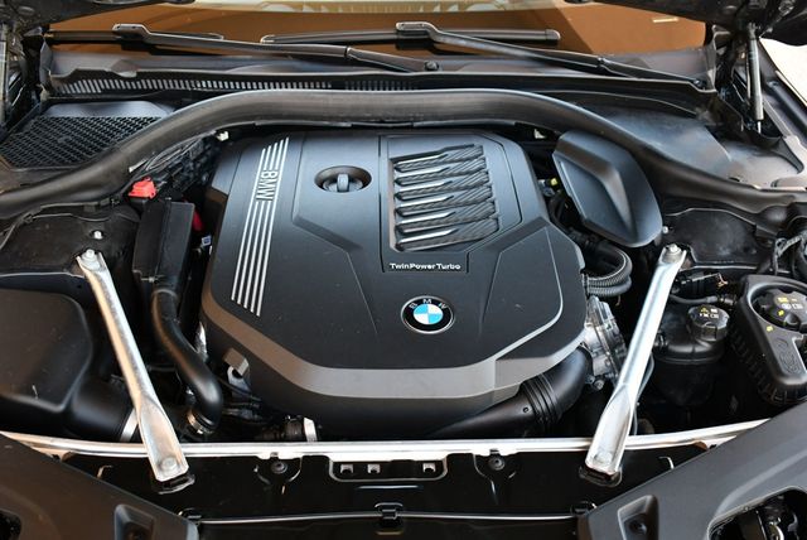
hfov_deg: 48.4
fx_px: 897
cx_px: 404
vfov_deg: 33.5
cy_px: 270
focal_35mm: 40
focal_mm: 20
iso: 800
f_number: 3.5
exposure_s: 1/200
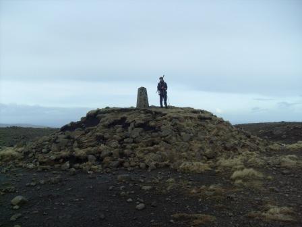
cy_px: 114
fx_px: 305
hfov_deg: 52.6
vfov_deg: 40.7
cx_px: 151
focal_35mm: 35
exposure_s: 1/180
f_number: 7.1
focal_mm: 5.8
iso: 80
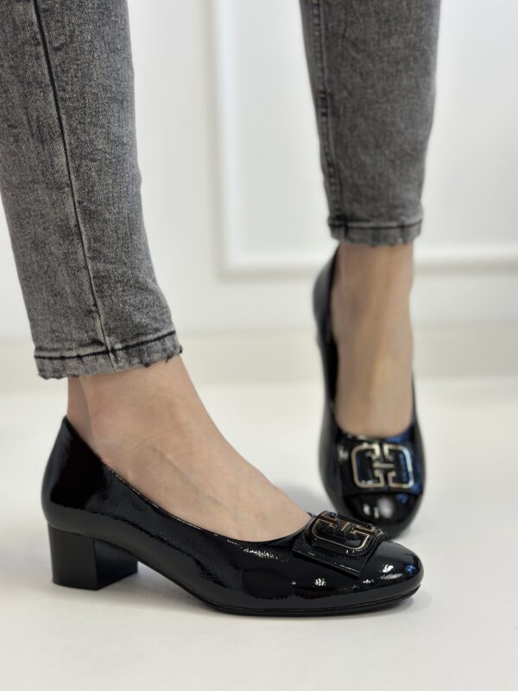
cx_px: 259
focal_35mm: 48
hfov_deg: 30.3
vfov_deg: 39.7
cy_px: 346
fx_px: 958
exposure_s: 1/100
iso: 125
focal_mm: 6.86
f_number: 1.78
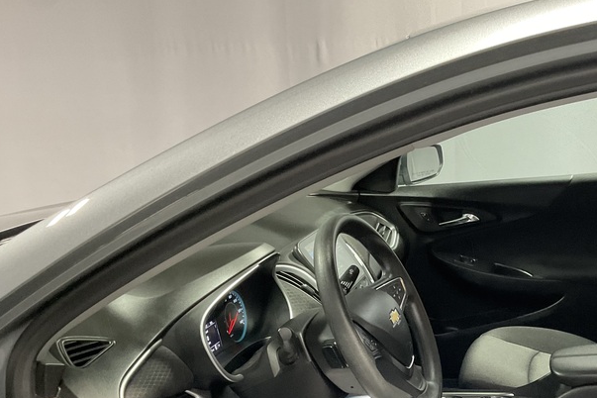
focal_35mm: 48
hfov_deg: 39.6
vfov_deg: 27.5
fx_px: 796
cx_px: 472
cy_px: 315
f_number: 1.8
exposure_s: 1/60
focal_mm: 3
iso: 160
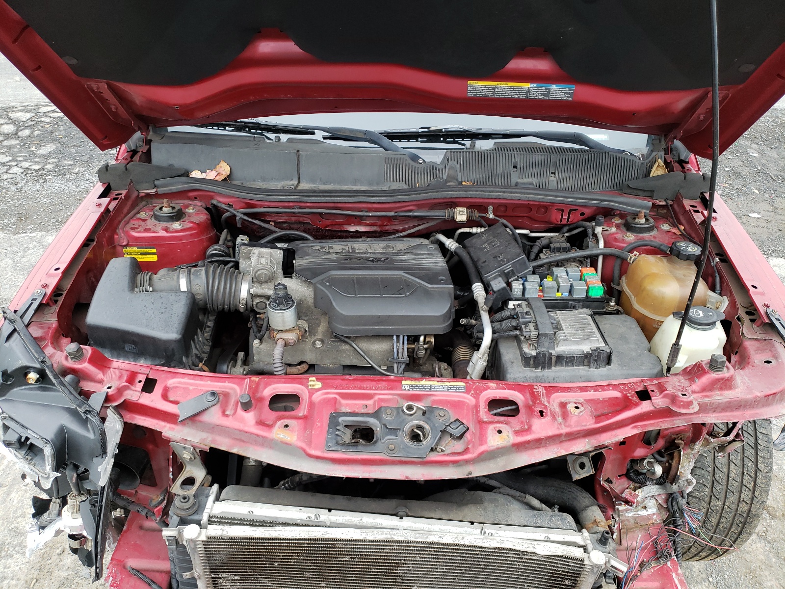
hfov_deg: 67.3
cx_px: 392
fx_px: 590
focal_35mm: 26
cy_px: 294
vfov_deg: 53.1
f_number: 1.5
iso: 61
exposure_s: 1/120
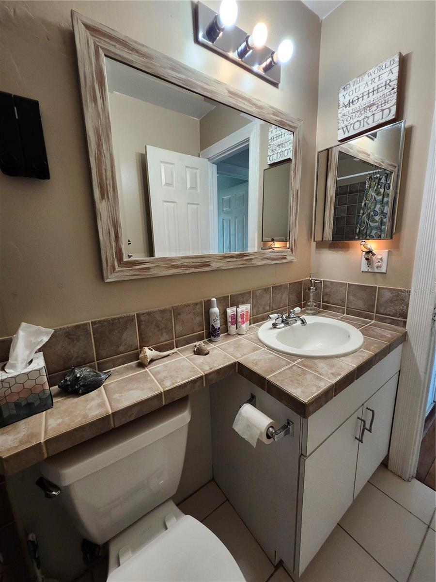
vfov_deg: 106.2
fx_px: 218
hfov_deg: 89.9
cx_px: 218
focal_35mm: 13
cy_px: 291
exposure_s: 1/60
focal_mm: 1.74
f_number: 2.2
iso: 200
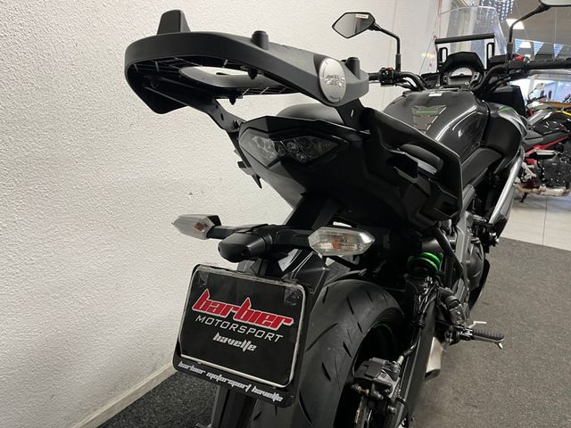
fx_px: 429
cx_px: 286
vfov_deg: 53.1
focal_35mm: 26
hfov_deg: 67.3
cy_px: 214
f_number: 1.6
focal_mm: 5.1
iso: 100
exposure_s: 1/50
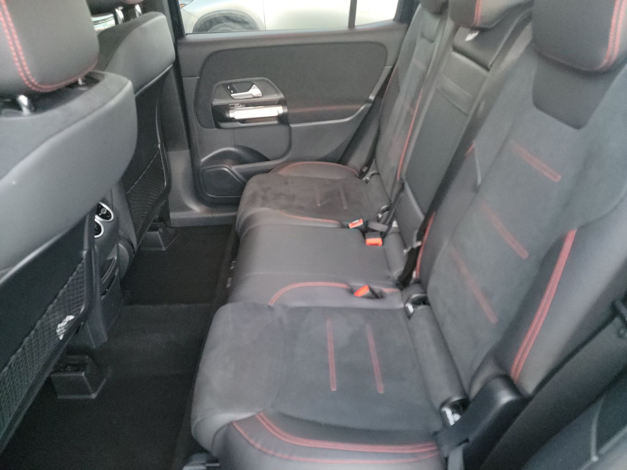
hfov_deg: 71.6
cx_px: 314
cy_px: 235
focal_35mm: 24
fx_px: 435
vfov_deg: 56.8
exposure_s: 1/59
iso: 2531
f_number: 1.8
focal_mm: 6.7
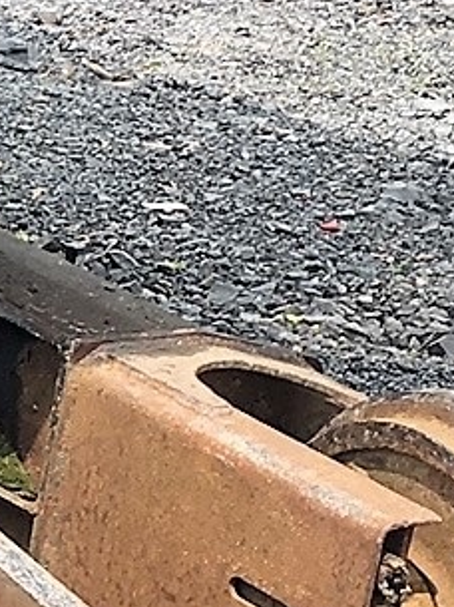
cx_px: -818
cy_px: 446
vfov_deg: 10.3
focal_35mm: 192
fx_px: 3365
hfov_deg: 7.0
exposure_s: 1/260
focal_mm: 4.15
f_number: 2.2
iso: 25
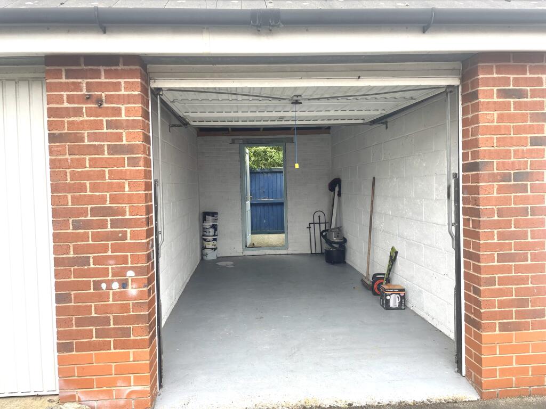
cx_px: 273
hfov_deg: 67.3
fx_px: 410
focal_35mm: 26
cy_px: 204
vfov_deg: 53.1
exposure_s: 1/312
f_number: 1.6
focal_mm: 4.2
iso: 32
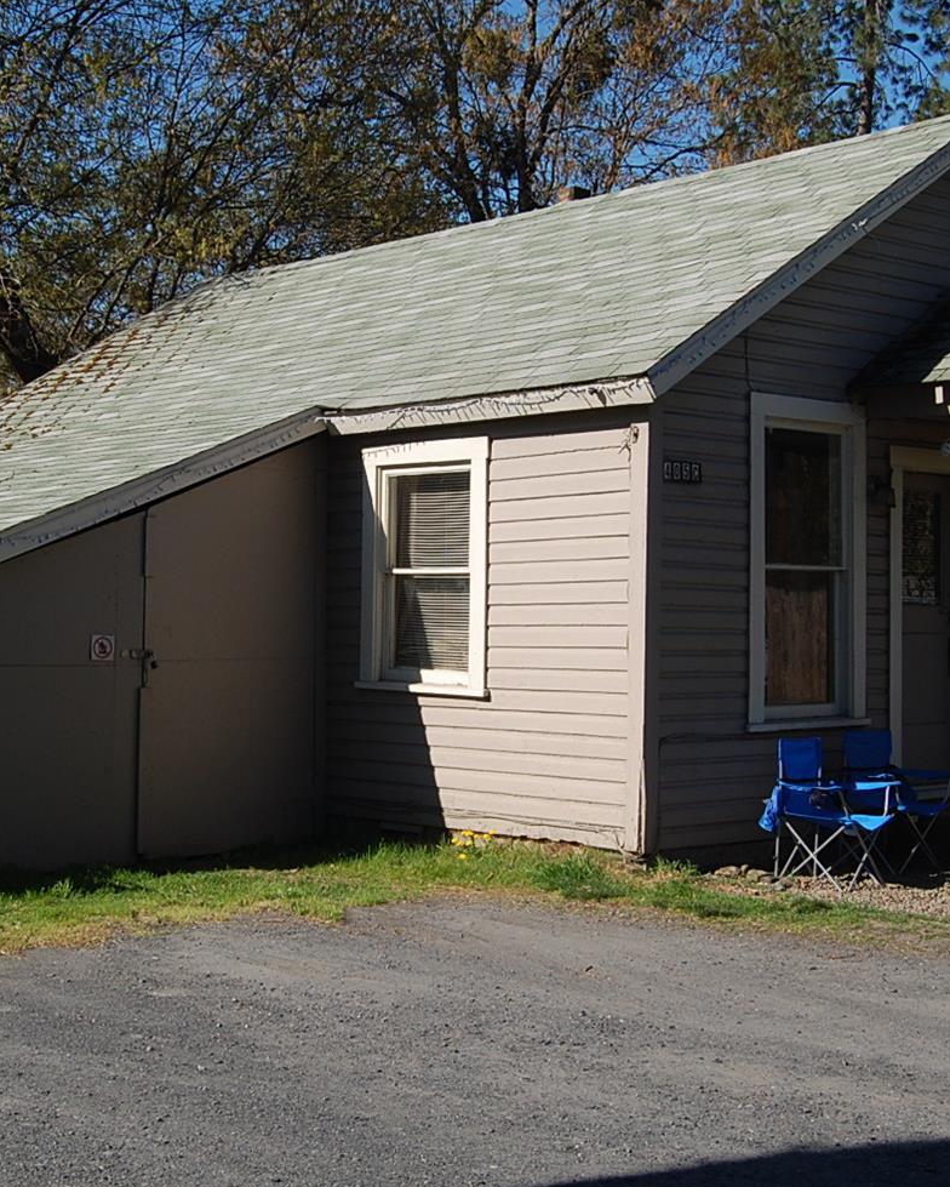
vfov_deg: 33.6
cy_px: 595
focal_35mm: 56
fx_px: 1967
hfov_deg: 27.1
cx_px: 383
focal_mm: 26
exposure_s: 1/250
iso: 200
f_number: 10
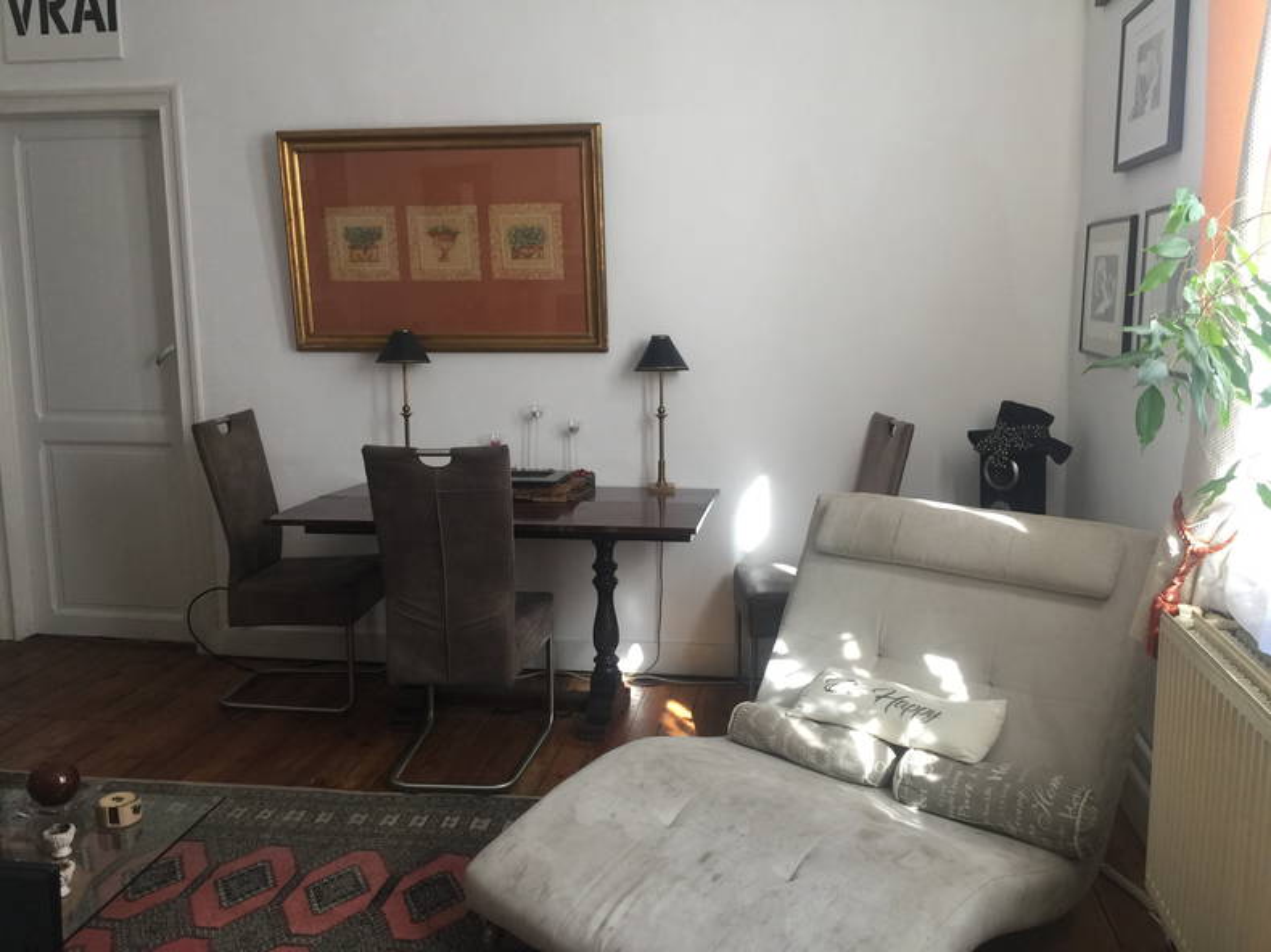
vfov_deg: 48.2
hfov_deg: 61.7
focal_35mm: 29
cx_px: 636
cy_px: 476
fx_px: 1064
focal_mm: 4.15
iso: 50
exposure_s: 1/33
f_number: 2.2
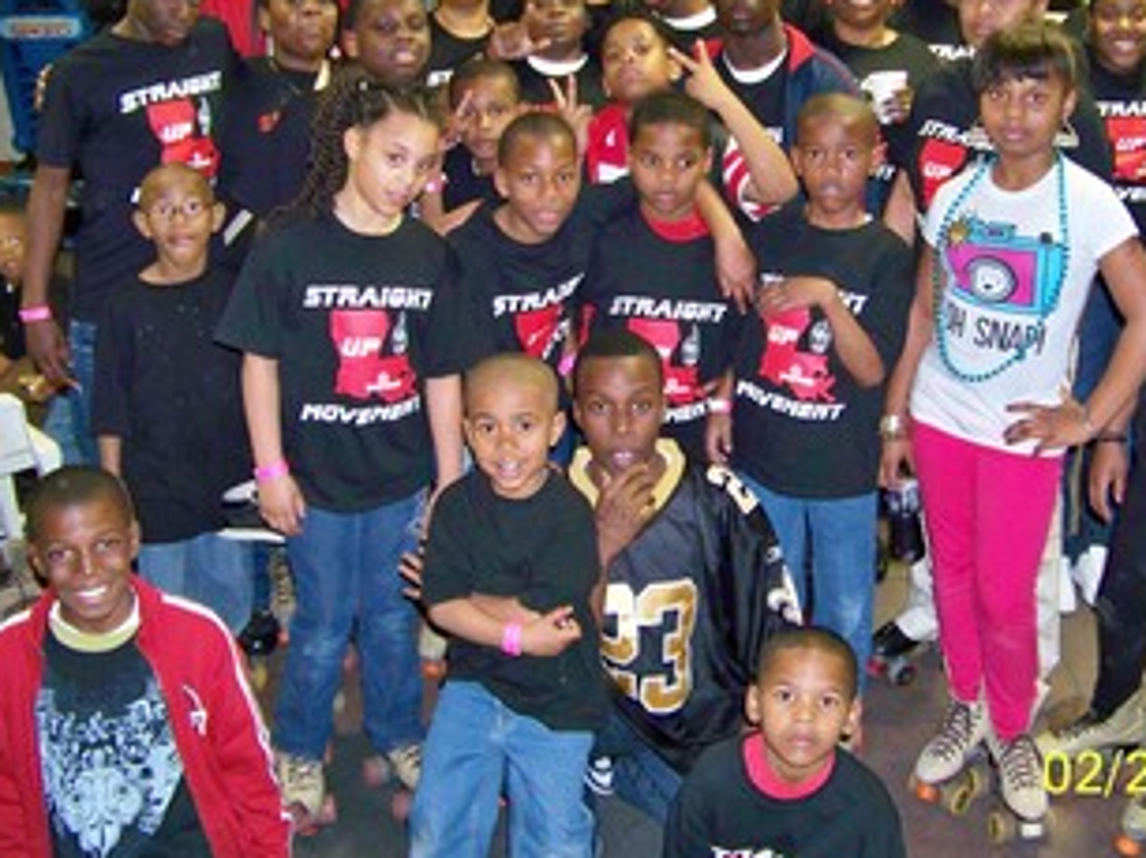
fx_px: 1522
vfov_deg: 31.4
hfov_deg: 41.1
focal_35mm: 46
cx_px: 691
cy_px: 365
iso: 200
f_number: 2.8
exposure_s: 1/30
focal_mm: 5.85
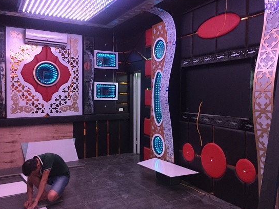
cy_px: 100
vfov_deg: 44.1
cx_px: 139
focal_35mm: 32
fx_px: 258
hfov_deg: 56.8
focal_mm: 4.15
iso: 250
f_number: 2.2
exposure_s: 1/20
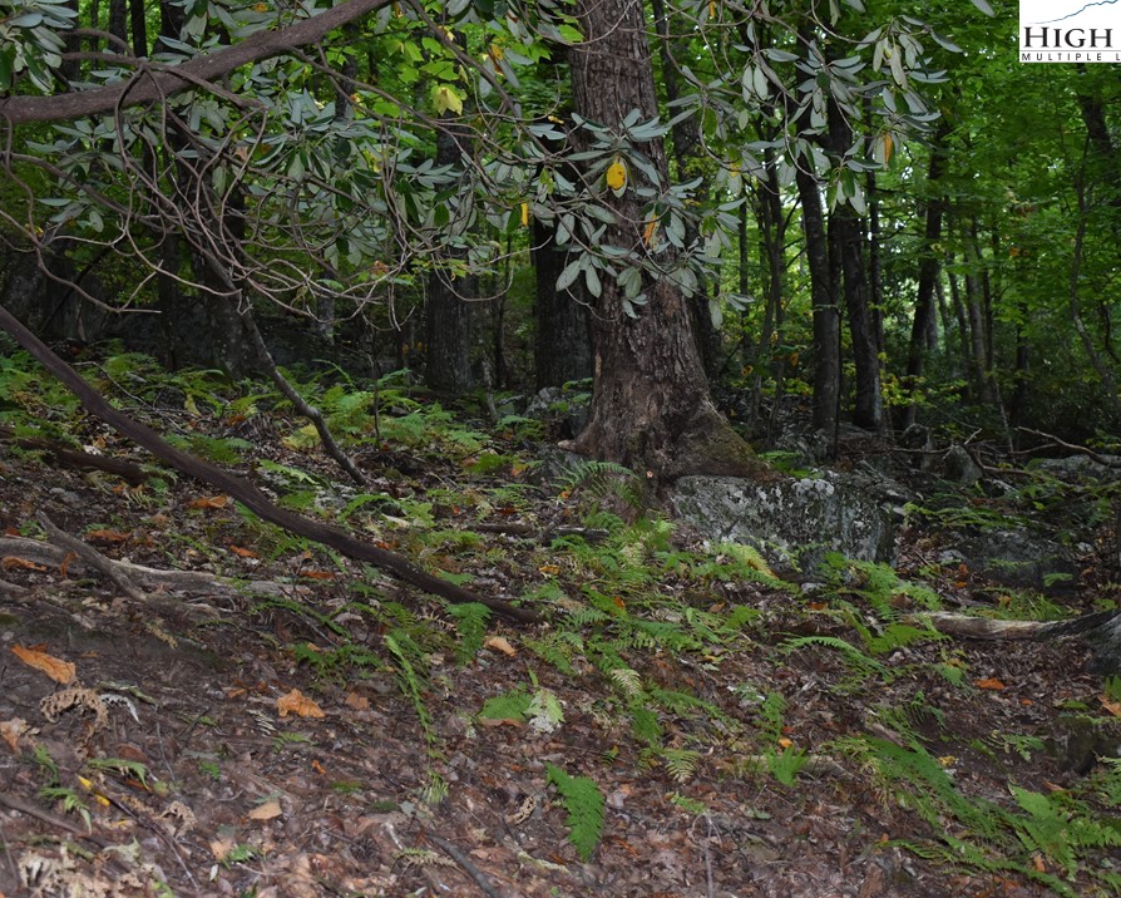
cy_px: 449
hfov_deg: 37.6
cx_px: 611
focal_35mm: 50
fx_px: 1645
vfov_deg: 30.5
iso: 800
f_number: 4.2
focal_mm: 29
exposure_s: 1/200
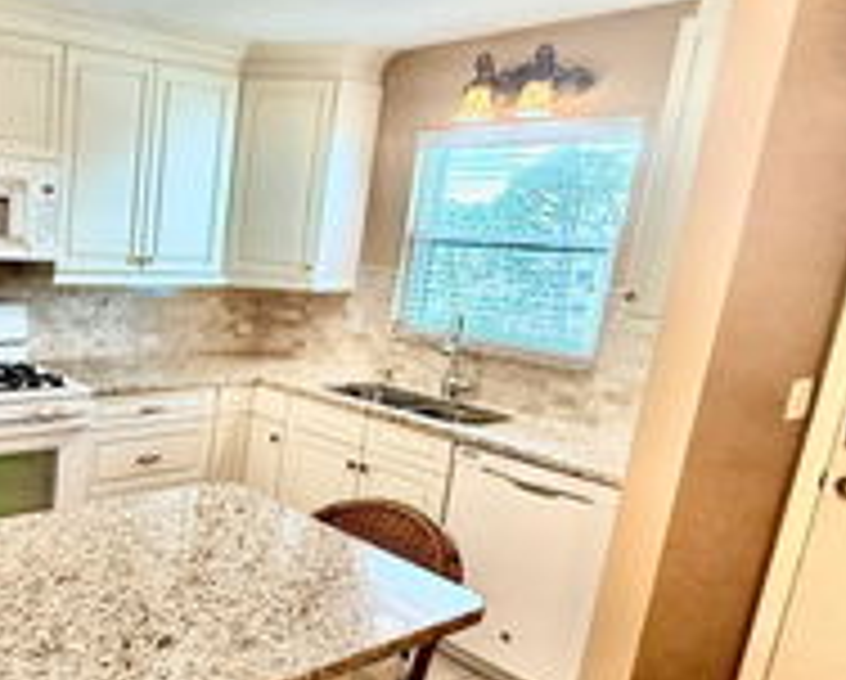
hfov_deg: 50.4
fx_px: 777
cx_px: 79
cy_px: 405
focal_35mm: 31
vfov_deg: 47.0
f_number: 2.2
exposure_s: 1/120
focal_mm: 2.22
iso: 250
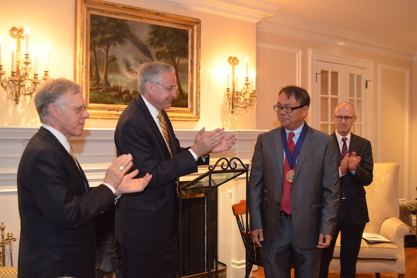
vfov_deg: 34.2
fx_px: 452
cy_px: 139
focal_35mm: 39
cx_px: 208
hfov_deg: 49.6
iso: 2200
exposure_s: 1/60
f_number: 4.2
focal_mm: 26
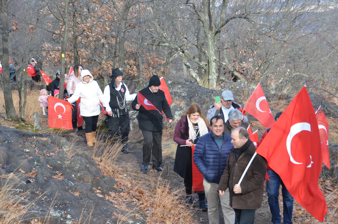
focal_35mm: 112
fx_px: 1054
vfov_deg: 12.1
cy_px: 112
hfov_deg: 18.2
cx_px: 169
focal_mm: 75
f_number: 9
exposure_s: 1/320
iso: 800
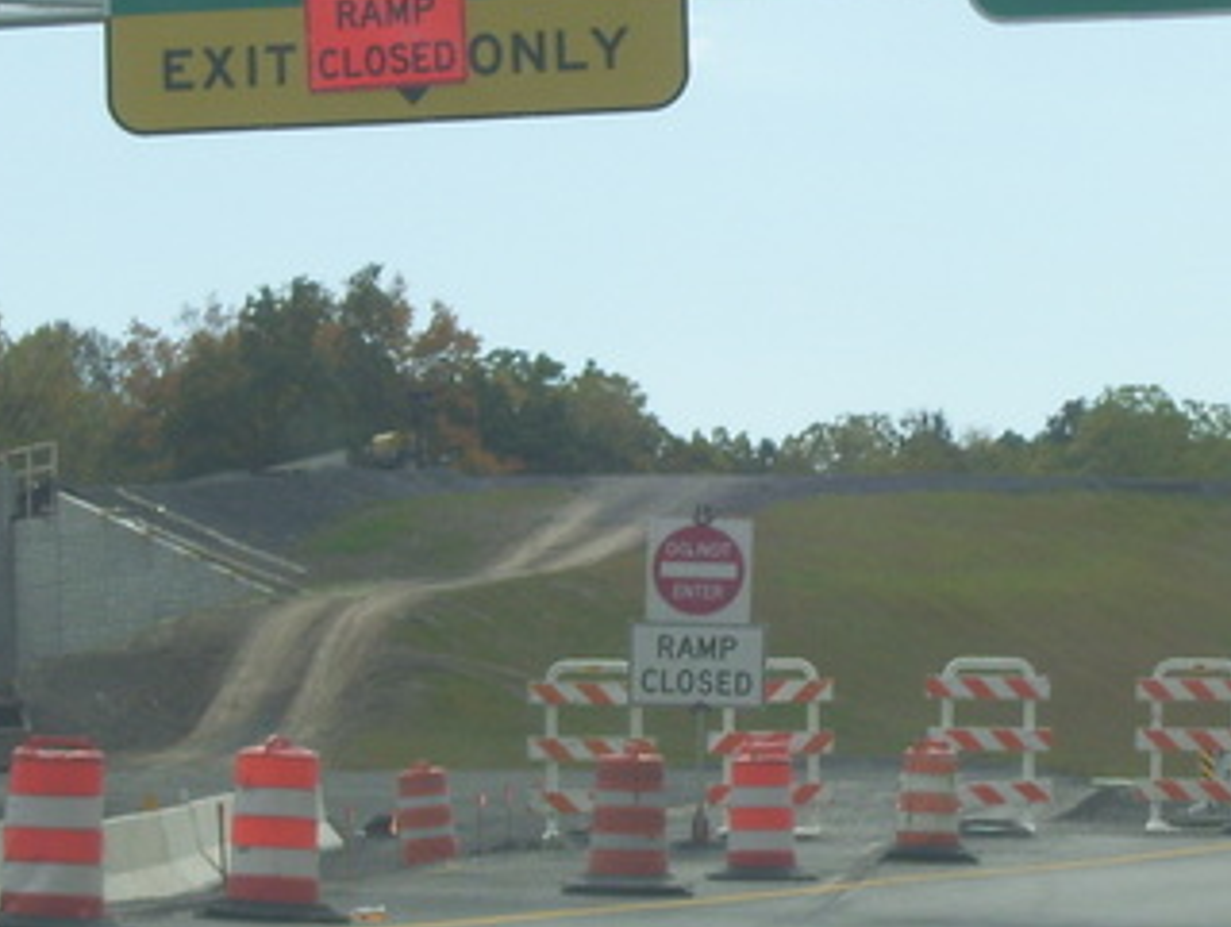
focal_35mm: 270
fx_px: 9616
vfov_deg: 5.5
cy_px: 396
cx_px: 804
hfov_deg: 7.3
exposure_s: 1/250
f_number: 8
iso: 80
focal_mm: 18
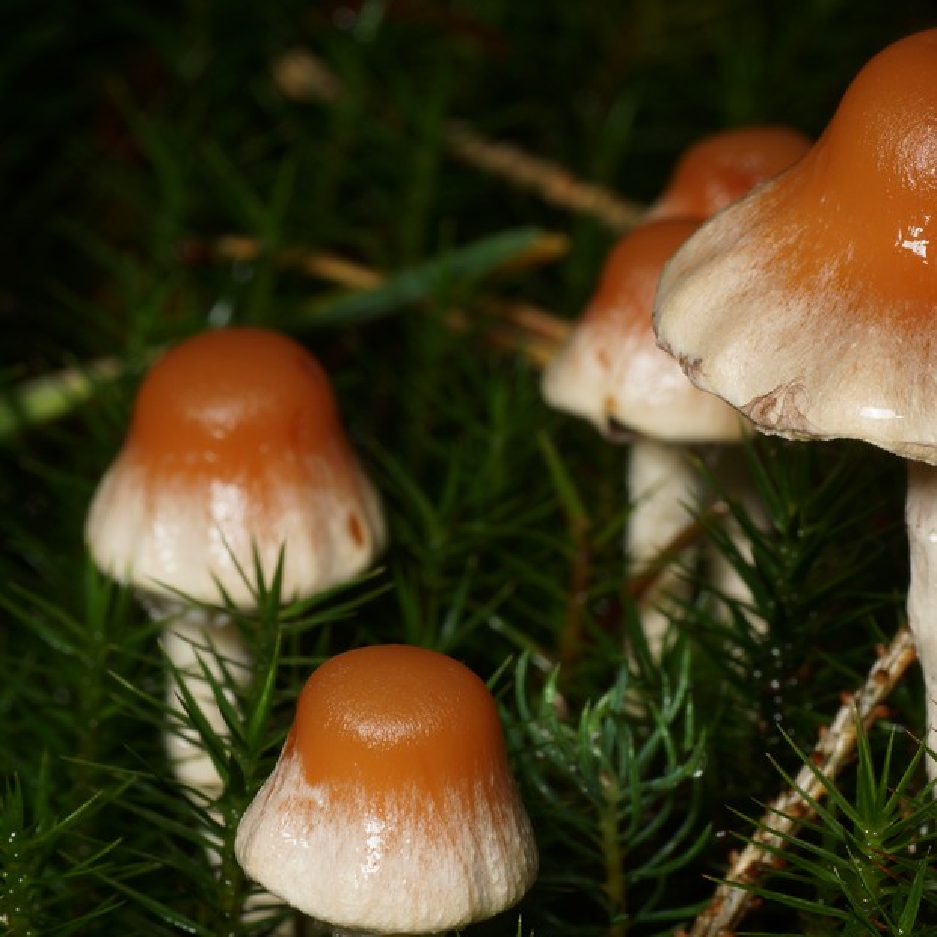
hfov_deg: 7.9
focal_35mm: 222
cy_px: 499
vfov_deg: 7.9
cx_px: 687
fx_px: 6799
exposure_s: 1/60
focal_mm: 90
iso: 100
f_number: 13
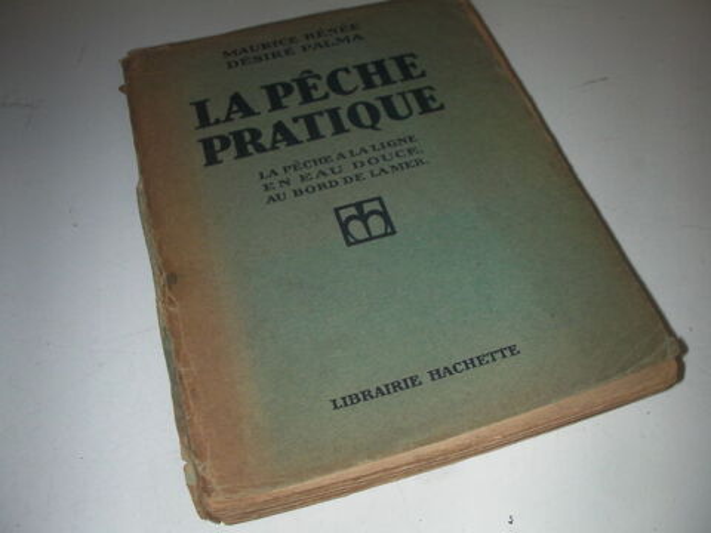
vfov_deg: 37.7
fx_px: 781
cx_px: 356
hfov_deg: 49.0
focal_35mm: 38
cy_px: 266
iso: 200
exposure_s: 1/30
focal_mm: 6.3
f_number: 5.6
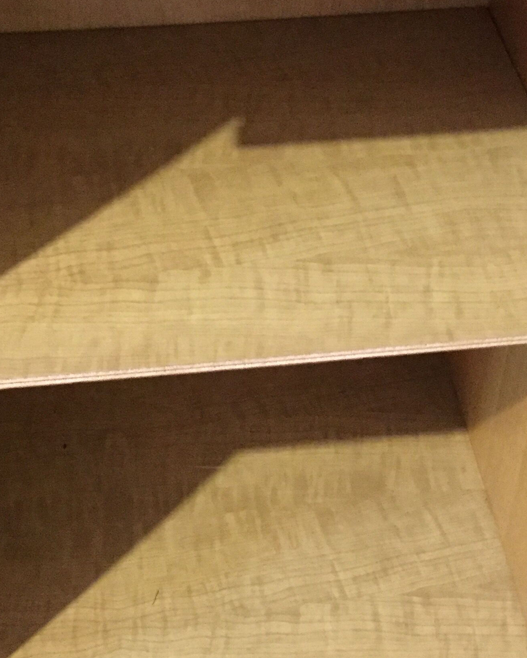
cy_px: 341
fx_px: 1170
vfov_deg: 31.4
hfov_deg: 25.4
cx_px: 276
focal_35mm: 60
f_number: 2.4
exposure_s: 1/17
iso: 640
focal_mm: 3.3
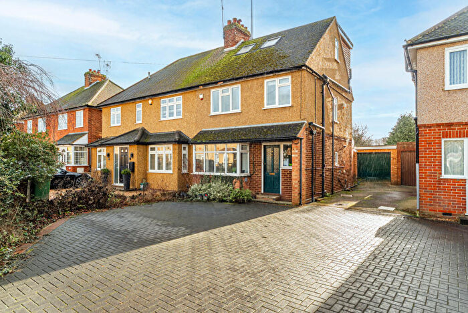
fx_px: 272
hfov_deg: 81.4
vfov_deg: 59.8
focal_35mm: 21
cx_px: 234
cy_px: 156
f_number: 8
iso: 200
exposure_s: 1/40
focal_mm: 20.9
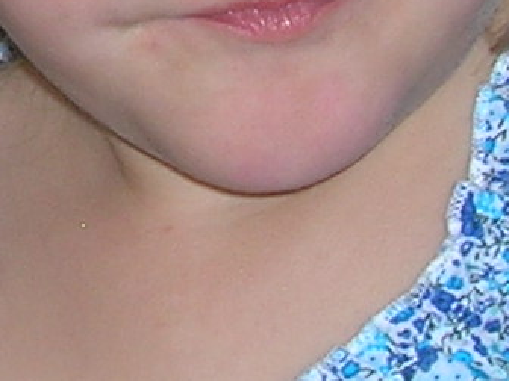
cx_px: -497
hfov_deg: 5.7
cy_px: -289
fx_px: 4999
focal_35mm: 340
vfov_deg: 4.3
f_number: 3.3
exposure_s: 1/60.1
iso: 50
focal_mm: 8.4
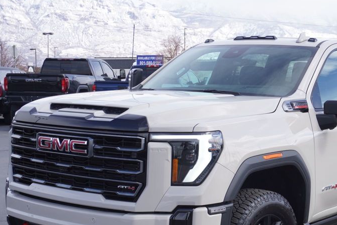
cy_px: 166
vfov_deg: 18.6
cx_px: 241
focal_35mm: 73
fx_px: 684
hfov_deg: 27.4
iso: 100
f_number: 8
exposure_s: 1/160
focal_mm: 32
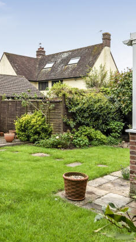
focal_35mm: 36
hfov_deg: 32.3
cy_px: 103
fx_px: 230
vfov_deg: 55.0
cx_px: 35
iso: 400
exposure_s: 1/320
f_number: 6.3
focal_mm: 14
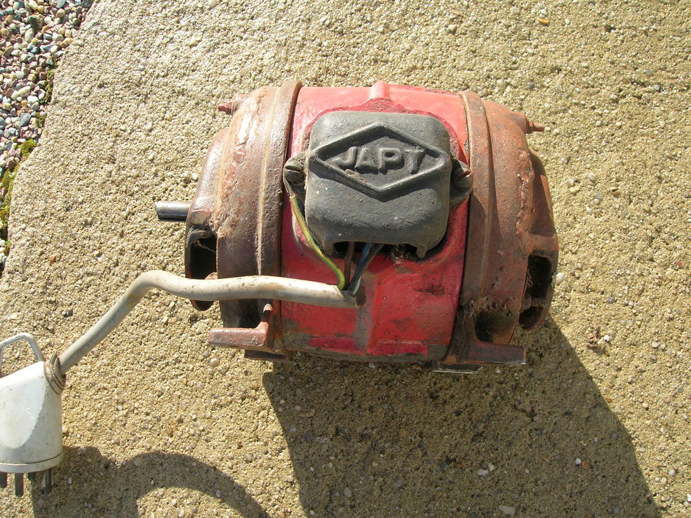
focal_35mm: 34
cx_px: 346
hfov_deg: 54.0
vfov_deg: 41.8
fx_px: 679
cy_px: 259
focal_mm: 5.7
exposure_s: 1/126
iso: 50
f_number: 4.9
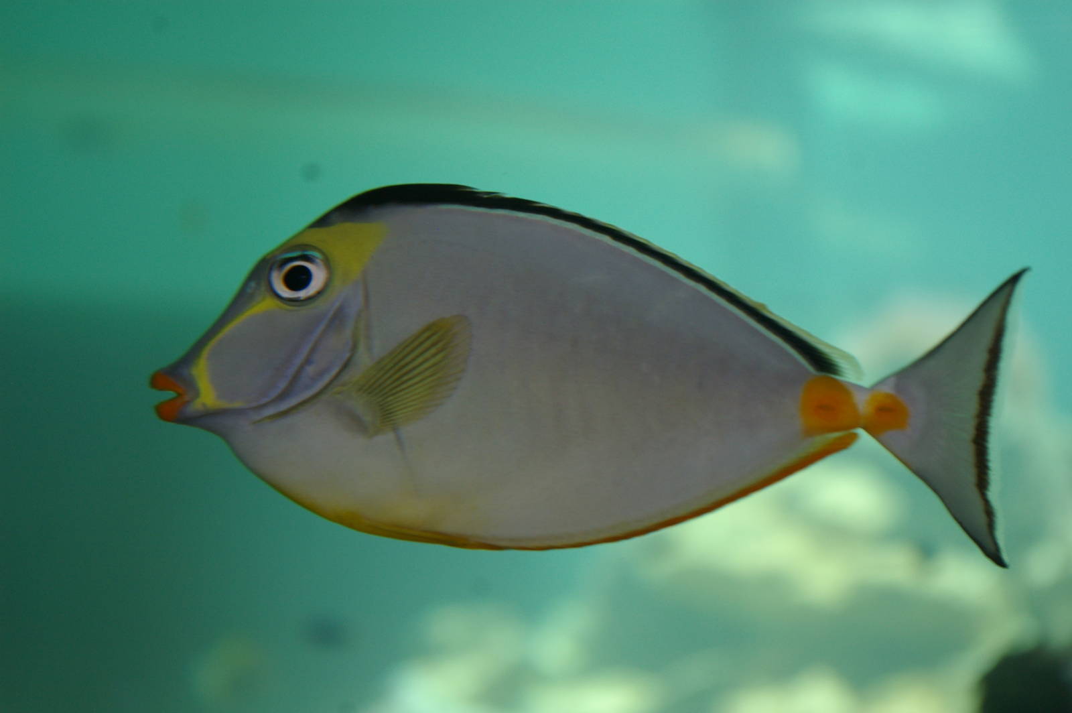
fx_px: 2231
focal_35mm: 75
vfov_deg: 18.2
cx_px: 536
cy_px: 356
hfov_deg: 27.0
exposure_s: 1/60
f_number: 5.6
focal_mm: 50
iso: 400
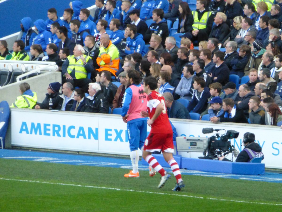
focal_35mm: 480
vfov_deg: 3.1
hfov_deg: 4.1
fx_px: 3910
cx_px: 141
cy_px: 106
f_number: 6.4
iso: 1600
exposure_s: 1/500
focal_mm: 86
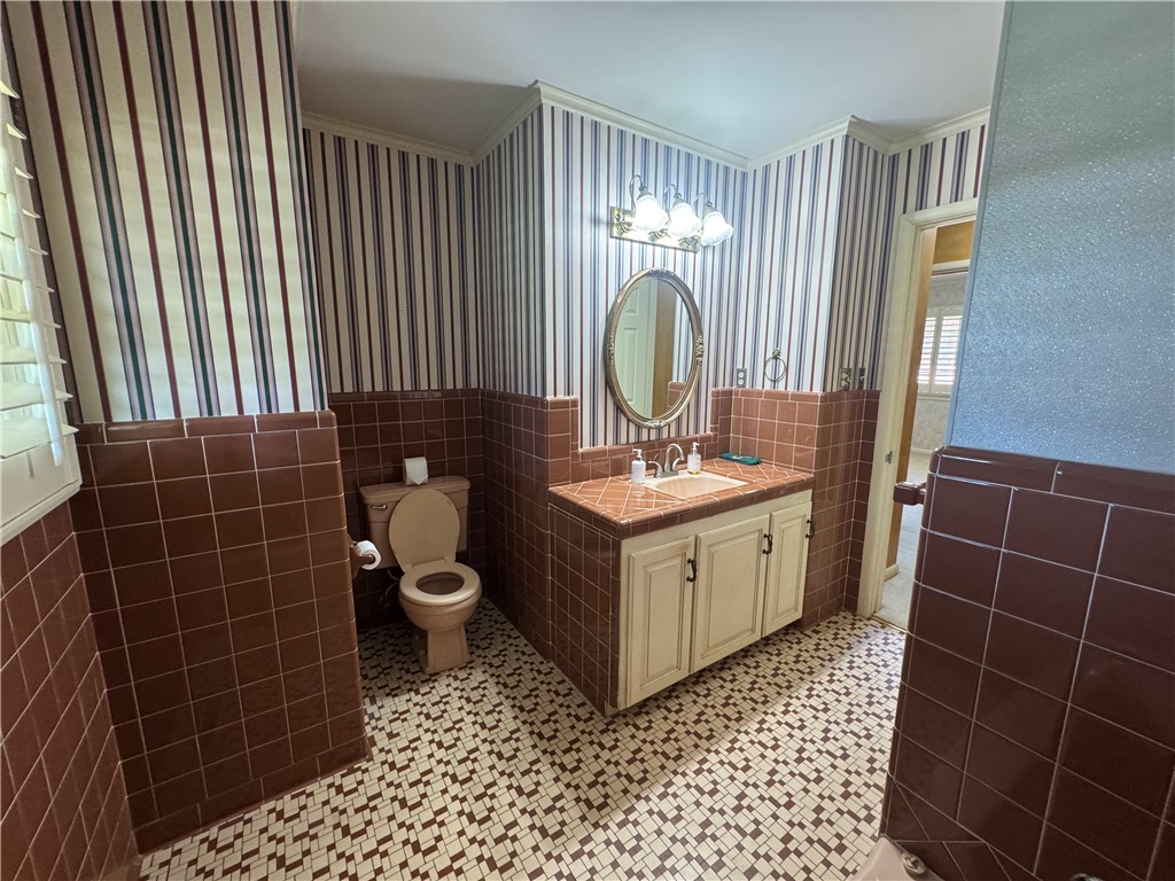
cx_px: 588
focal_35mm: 14
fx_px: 475
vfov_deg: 85.7
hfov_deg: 102.1
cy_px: 440
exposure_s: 1/60
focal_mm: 2.22
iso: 320
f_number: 2.2
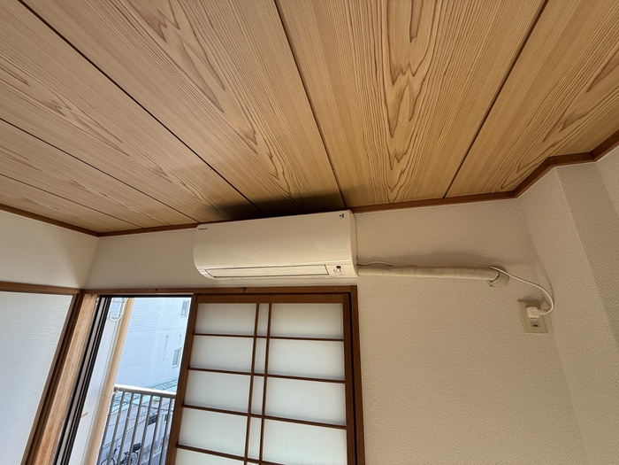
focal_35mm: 14
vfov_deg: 85.7
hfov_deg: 102.1
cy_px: 232
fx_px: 250
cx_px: 310
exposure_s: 1/99
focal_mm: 2.22
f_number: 2.2
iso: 80
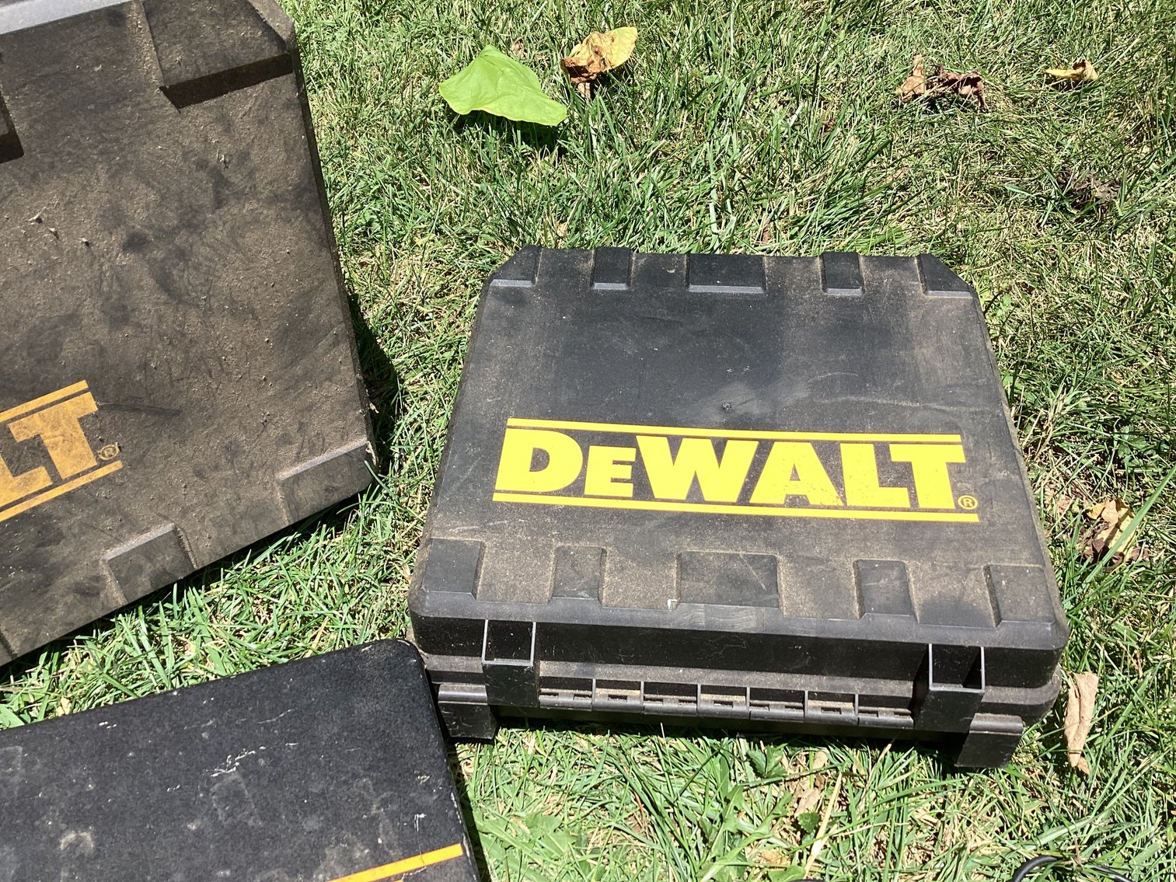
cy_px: 441
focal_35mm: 31
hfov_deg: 58.3
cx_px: 588
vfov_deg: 45.4
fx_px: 1053
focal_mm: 3.3
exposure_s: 1/831
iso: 25
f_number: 2.4
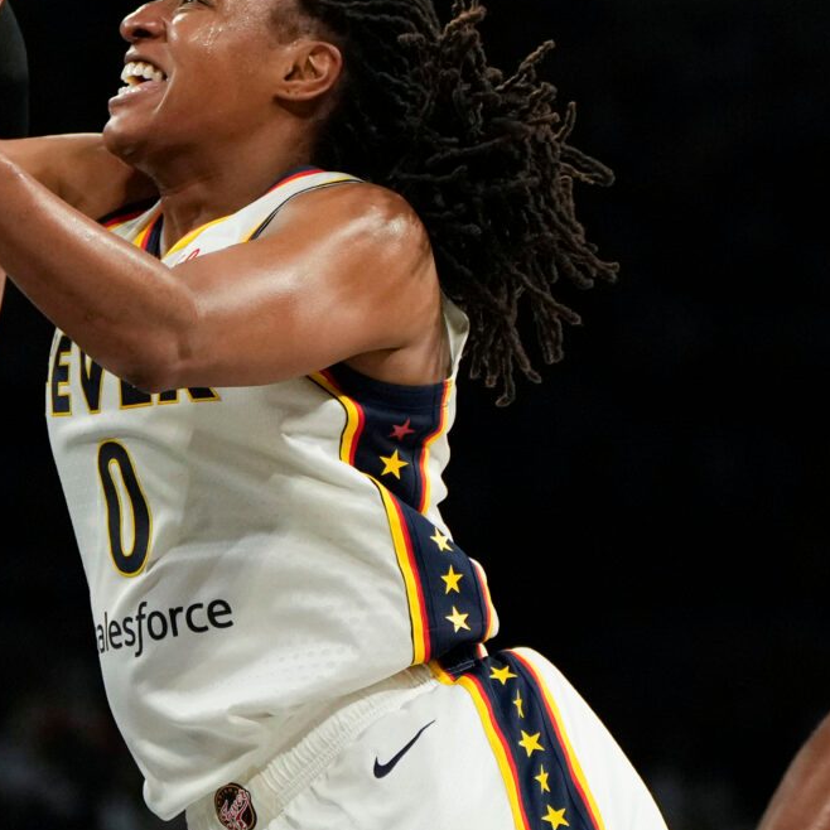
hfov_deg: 5.0
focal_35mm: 347
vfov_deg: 5.0
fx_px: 9413
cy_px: 392
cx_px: 349
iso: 2500
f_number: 2.8
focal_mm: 105
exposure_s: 1/1600
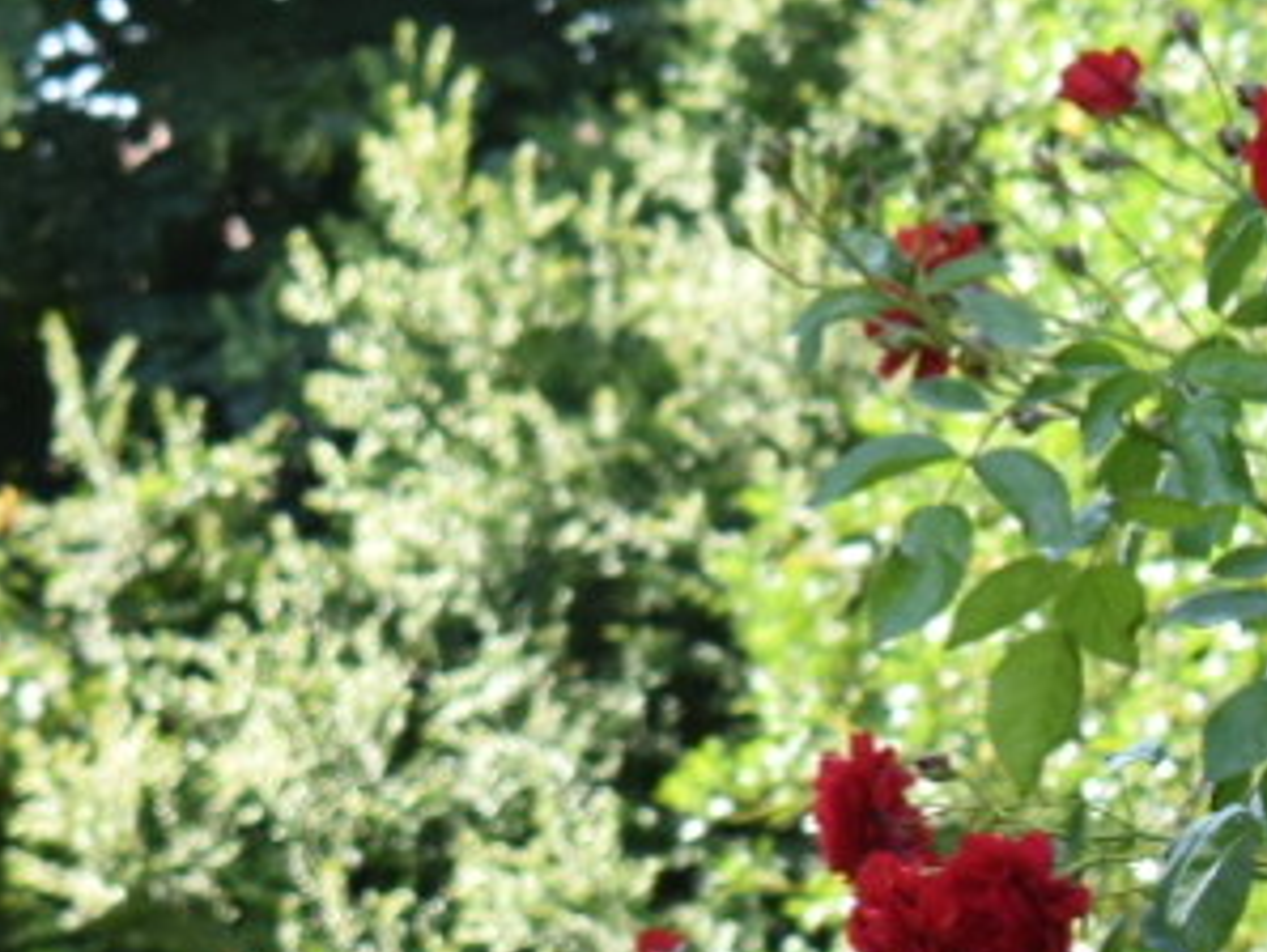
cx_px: 2066
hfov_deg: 5.2
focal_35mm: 376
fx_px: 13773
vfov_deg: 3.9
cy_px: 1441
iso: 400
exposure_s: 1/200
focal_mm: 48
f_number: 7.1
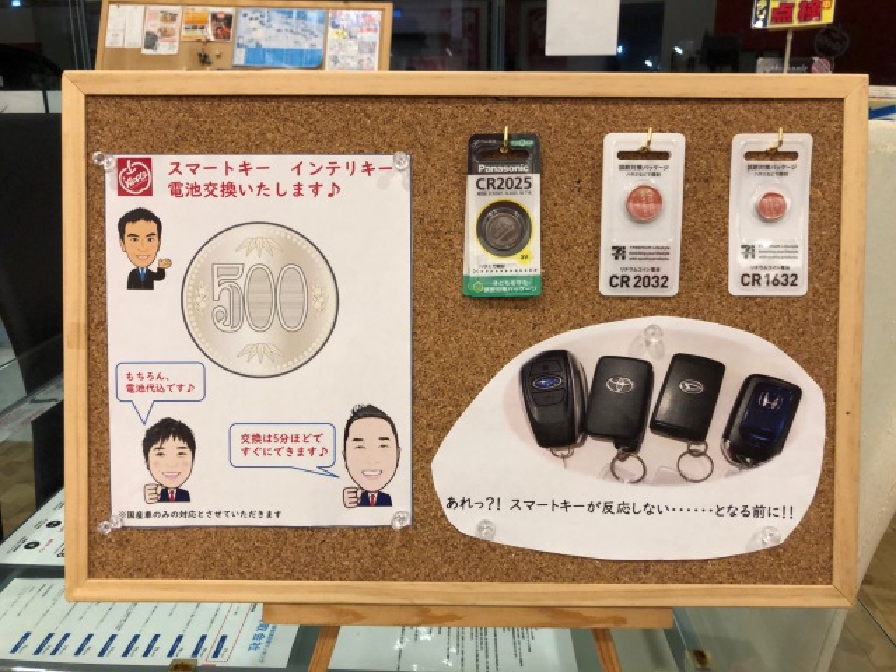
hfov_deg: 63.4
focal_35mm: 28
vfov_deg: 49.7
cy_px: 336
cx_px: 448
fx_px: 725
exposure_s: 1/100
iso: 125
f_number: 1.8
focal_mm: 3.99
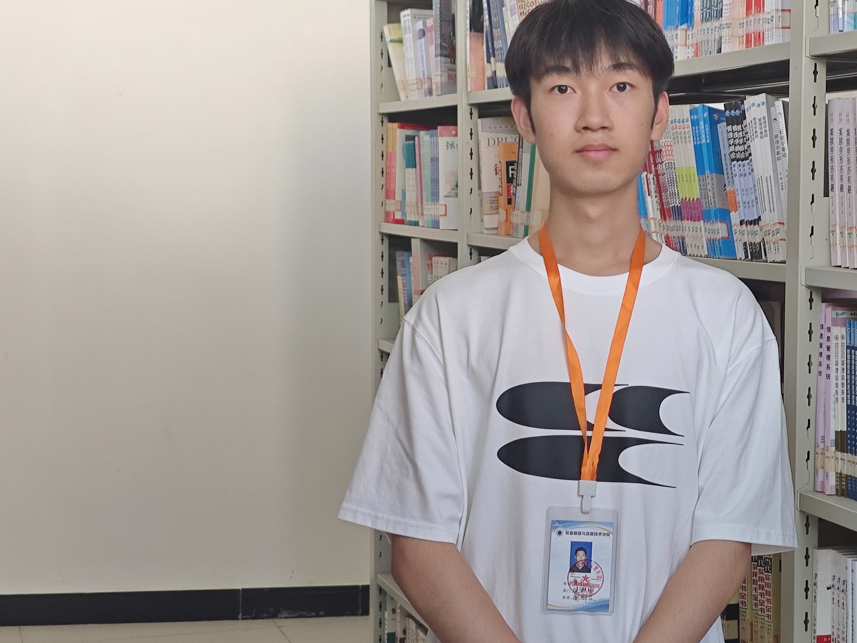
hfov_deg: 24.8
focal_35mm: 77
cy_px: 278
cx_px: 707
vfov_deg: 19.1
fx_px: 1906
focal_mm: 6.55
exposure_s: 1/50
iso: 320
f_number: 1.6
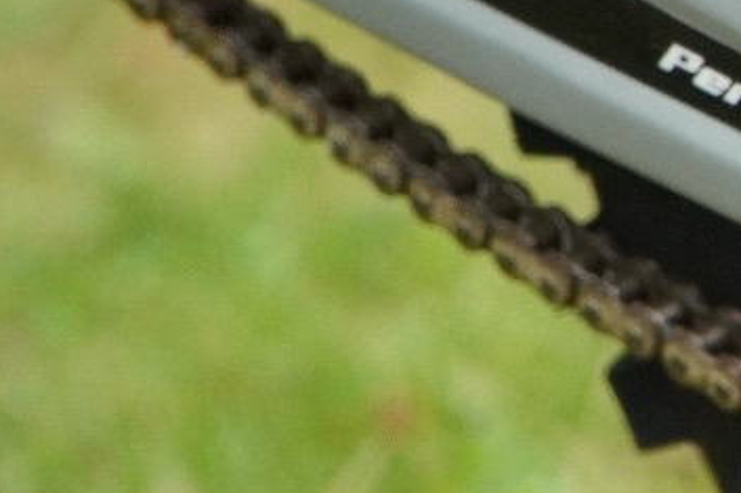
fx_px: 11764
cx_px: 1222
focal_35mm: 572
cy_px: 167
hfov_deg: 3.6
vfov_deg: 2.4
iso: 1250
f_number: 4
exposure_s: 1/2000
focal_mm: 105
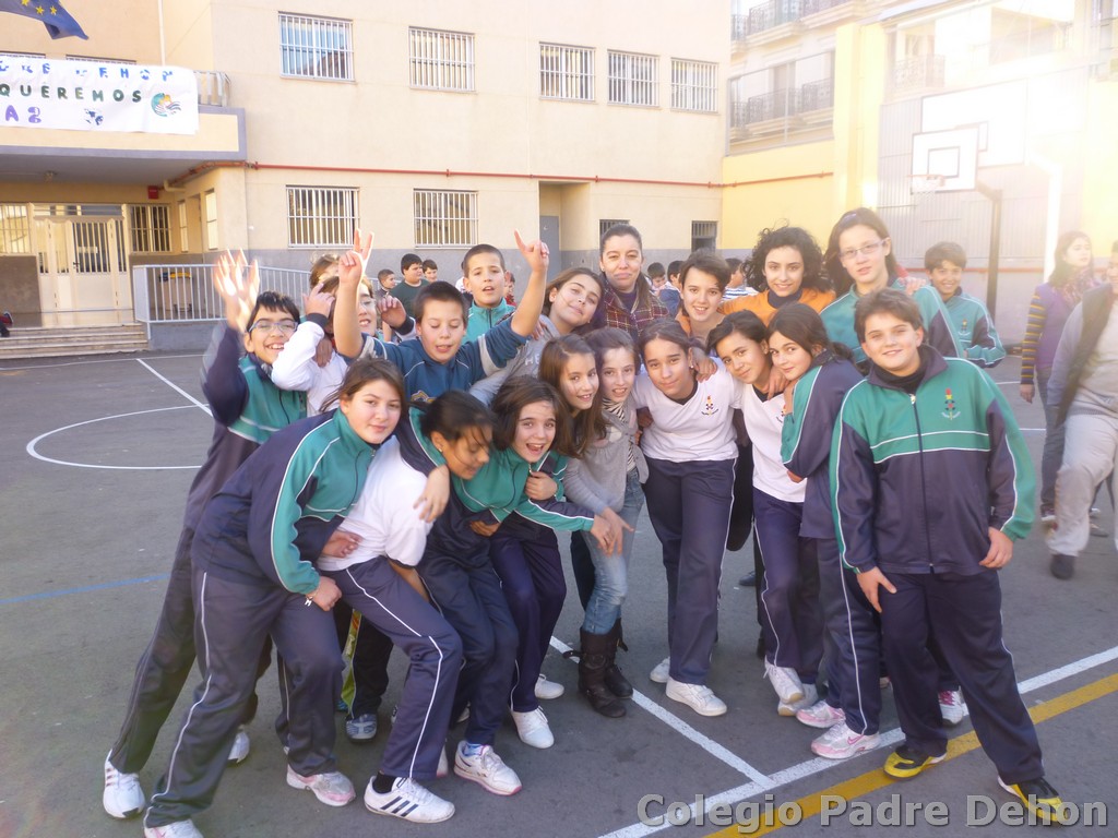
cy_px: 419
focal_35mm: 29
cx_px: 559
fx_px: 937
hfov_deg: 61.7
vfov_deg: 48.2
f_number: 3.3
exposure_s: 1/60
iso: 80
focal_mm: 5.2
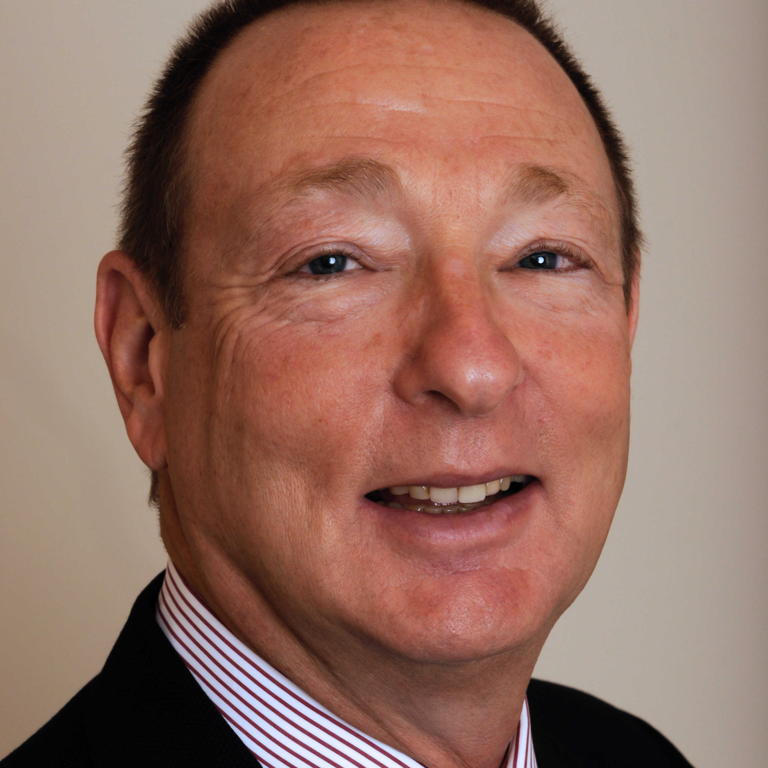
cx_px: 384
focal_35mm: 164
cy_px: 472
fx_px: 4108
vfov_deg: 10.7
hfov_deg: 10.7
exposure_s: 1/200
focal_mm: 85
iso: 200
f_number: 13
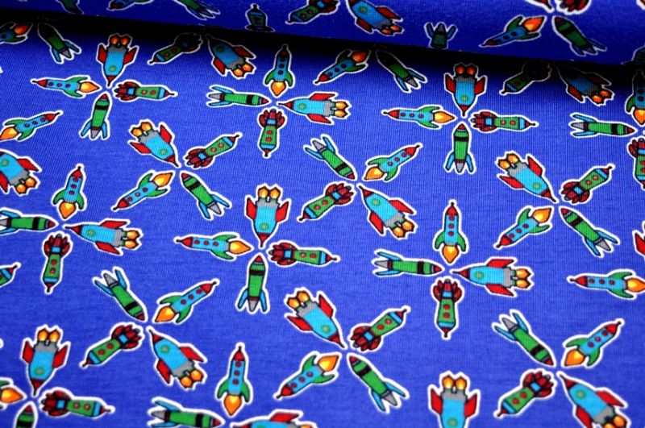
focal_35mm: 60
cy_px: 214
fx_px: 1073
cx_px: 322
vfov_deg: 22.6
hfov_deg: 33.4
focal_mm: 40
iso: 720
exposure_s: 1/60
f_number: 4.8
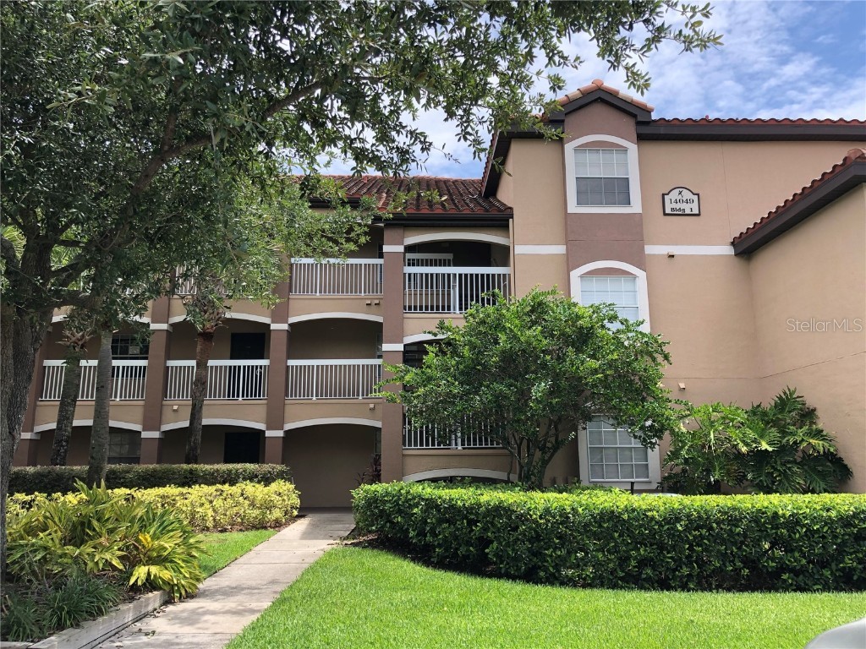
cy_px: 324
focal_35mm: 28
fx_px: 700
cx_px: 433
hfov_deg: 63.4
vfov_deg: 49.7
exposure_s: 1/648
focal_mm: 4
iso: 20
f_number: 1.8
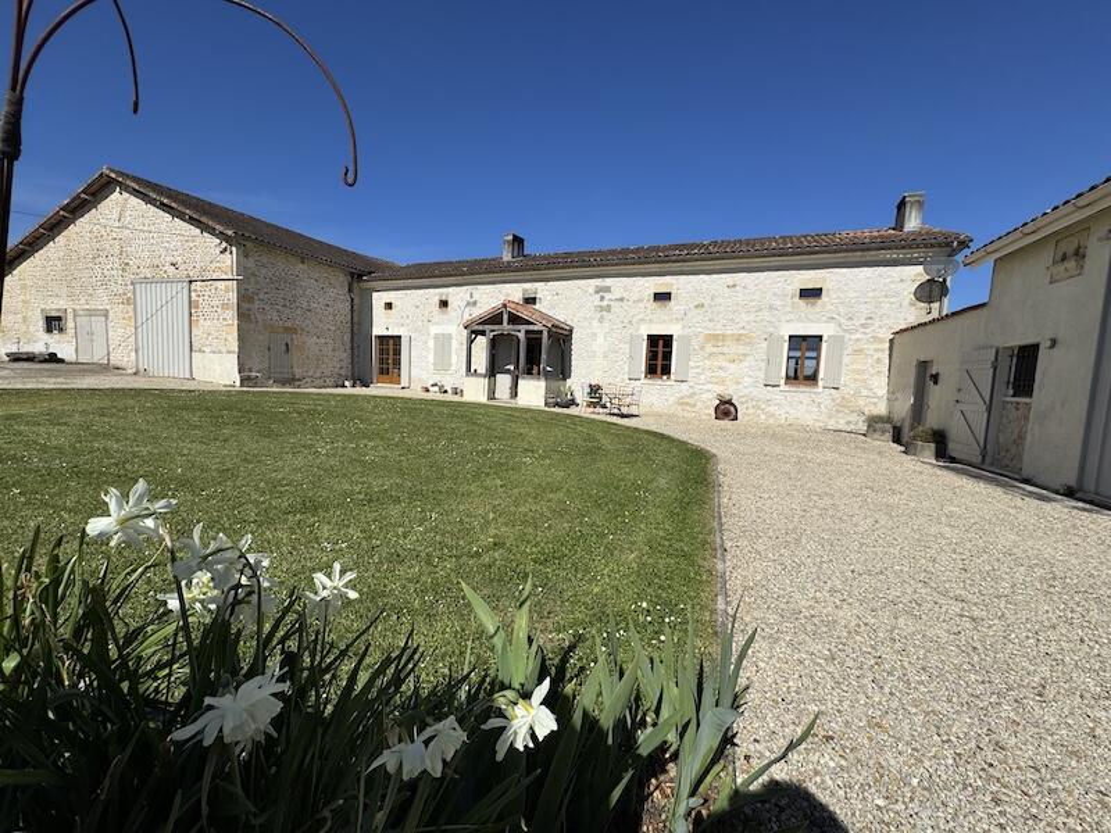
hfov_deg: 102.1
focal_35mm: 14
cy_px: 416
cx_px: 556
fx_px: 449
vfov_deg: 85.7
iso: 40
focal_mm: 2.22
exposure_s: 1/3906
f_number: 2.2
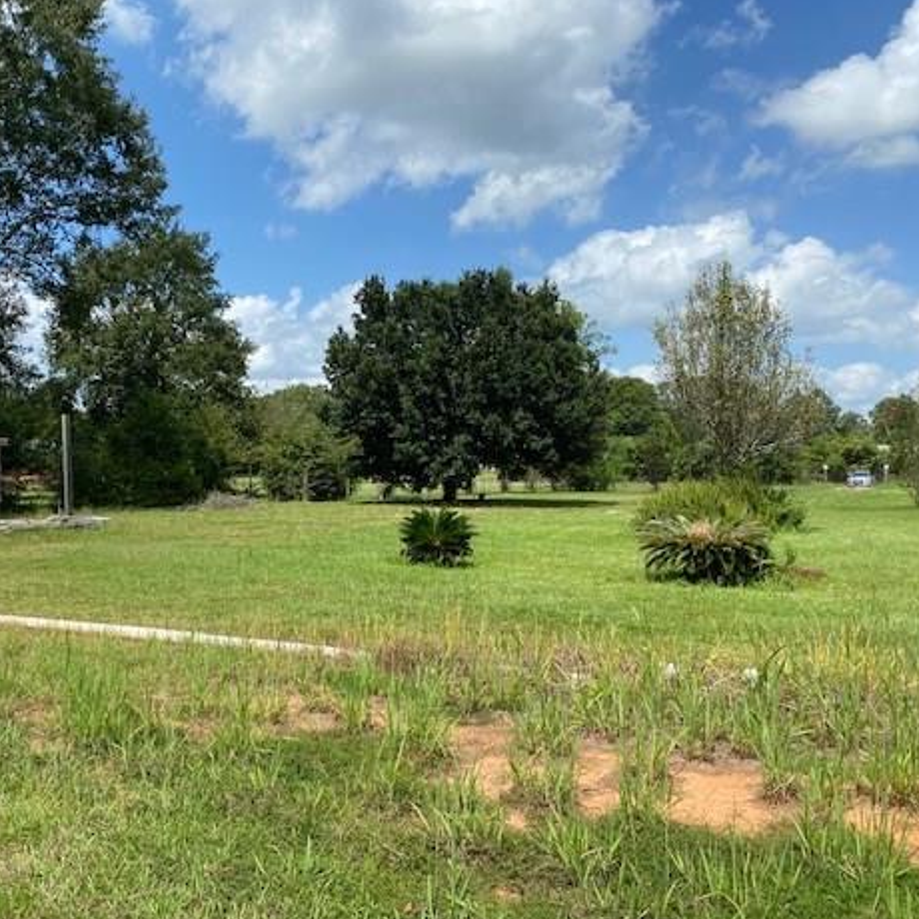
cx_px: 300
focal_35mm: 32
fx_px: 961
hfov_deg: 50.1
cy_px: 471
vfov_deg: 51.1
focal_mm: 4.25
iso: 32
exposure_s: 1/2410
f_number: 1.8
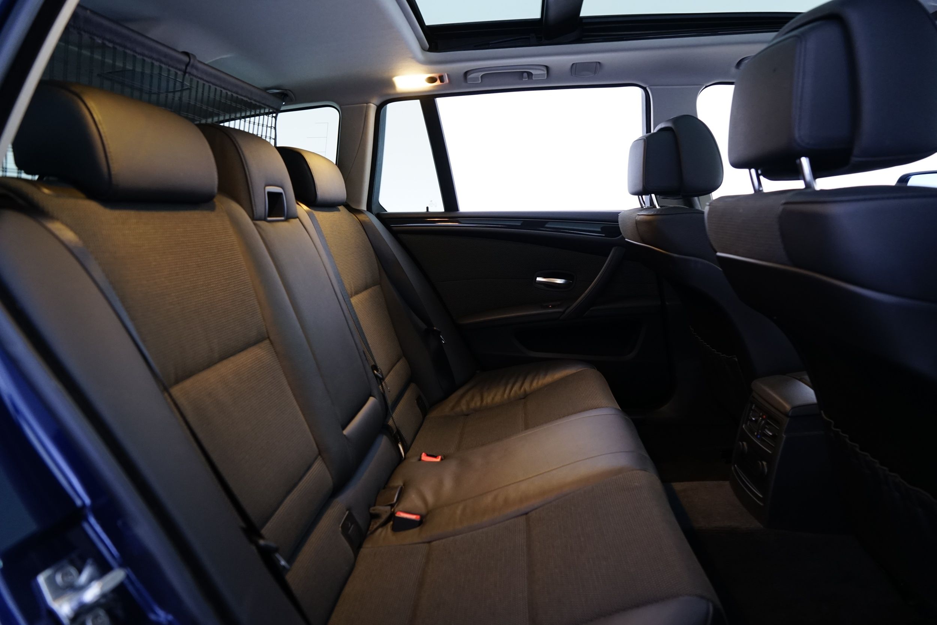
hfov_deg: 73.7
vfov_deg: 53.1
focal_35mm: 24
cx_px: 468
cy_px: 312
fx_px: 625
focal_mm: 24
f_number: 5
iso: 1250
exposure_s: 1/8
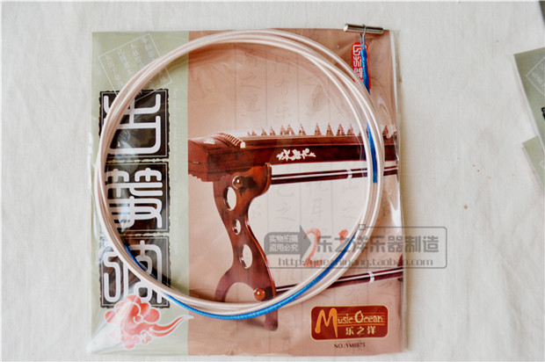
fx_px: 499
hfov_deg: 57.3
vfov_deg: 39.9
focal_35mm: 33
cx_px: 272
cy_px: 181
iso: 400
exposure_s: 1/125
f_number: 5.6
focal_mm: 22
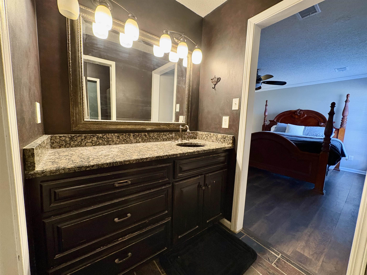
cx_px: 184
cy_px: 138
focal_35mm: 14
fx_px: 148
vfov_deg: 85.7
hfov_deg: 102.1
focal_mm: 2.22
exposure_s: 1/60
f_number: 2.2
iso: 500
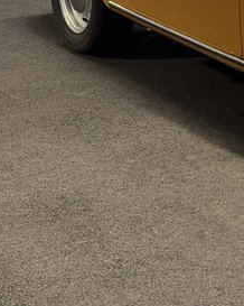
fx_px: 1193
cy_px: -9
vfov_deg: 14.3
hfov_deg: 11.0
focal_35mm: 132
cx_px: 423
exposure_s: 1/33
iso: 200
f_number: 1.78
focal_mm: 6.76
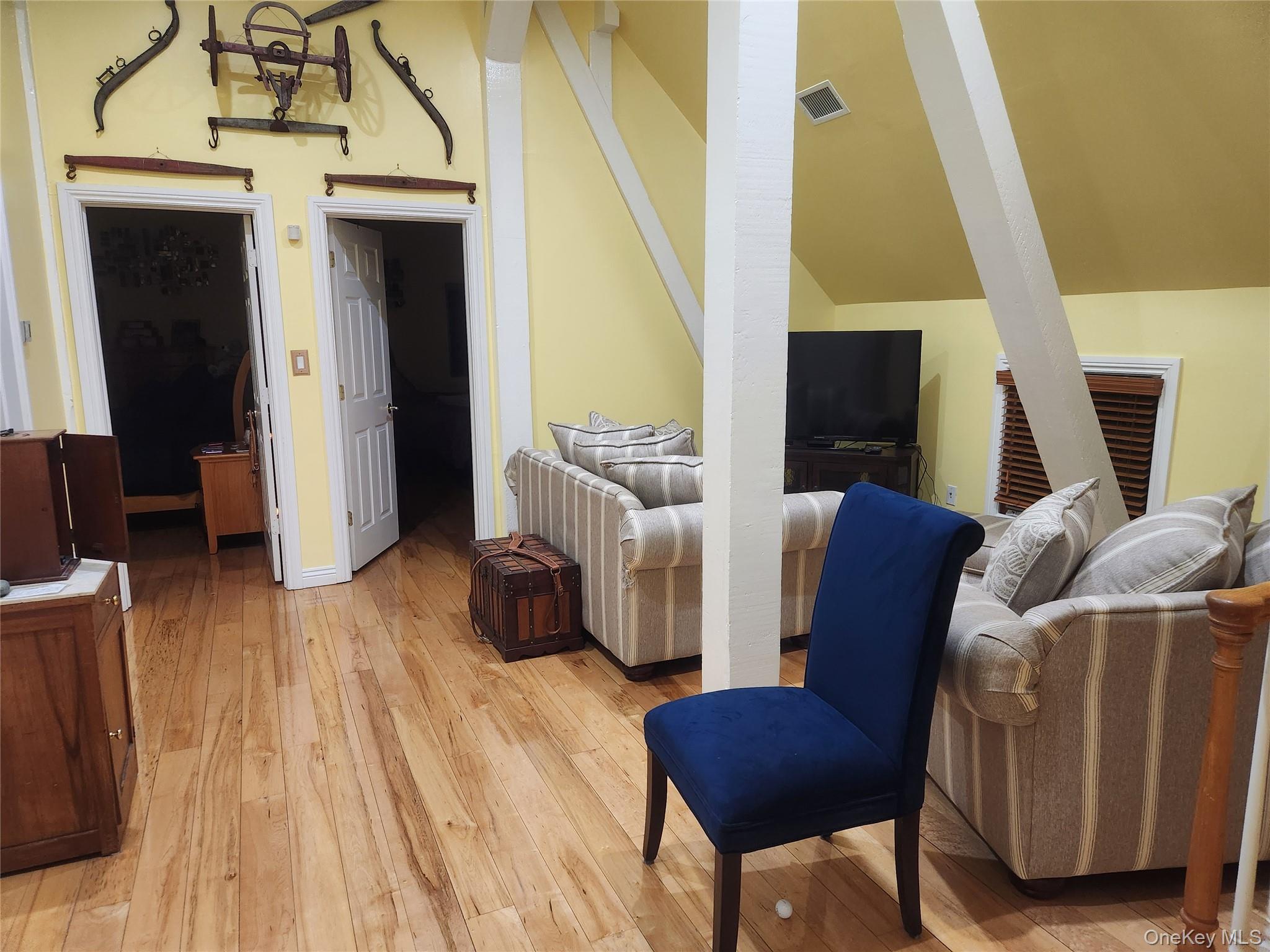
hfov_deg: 73.9
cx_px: 635
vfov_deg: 58.9
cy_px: 476
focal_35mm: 23
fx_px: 844
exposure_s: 1/120
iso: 500
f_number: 1.8
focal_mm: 5.4
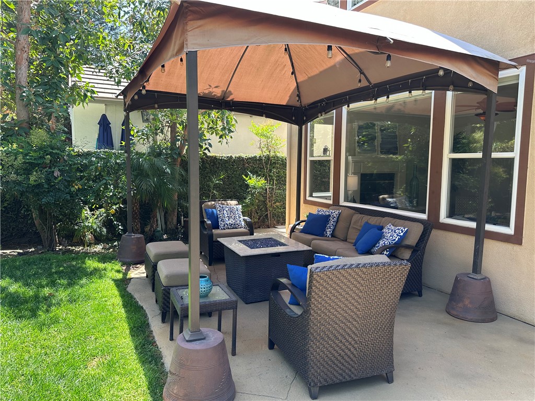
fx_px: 371
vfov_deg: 56.8
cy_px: 200
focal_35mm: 24
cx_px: 268
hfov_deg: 71.6
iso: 80
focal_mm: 6.86
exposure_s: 1/503
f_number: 1.78
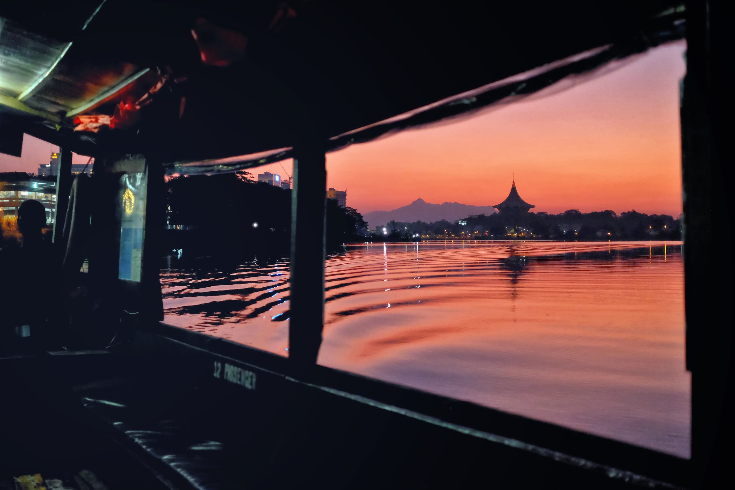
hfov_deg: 47.4
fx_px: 837
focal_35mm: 41
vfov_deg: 32.6
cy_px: 245
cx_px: 368
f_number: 2.8
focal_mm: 27
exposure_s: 1/60
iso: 3200
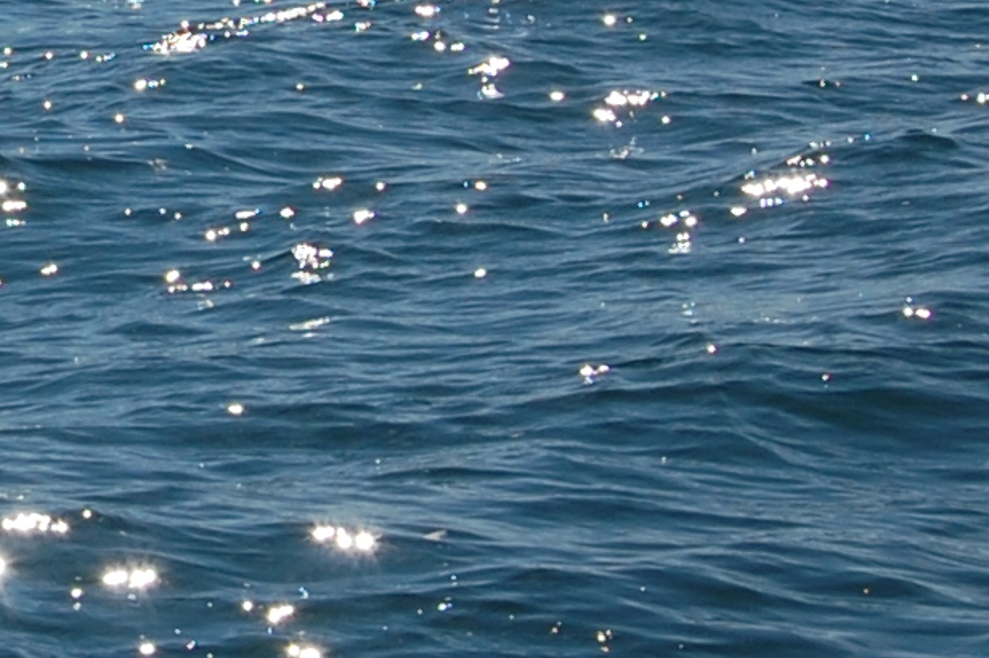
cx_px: -372
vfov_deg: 4.7
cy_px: -71
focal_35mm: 293
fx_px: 8045
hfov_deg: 7.0
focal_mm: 40
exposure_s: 1/640
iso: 200
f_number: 13
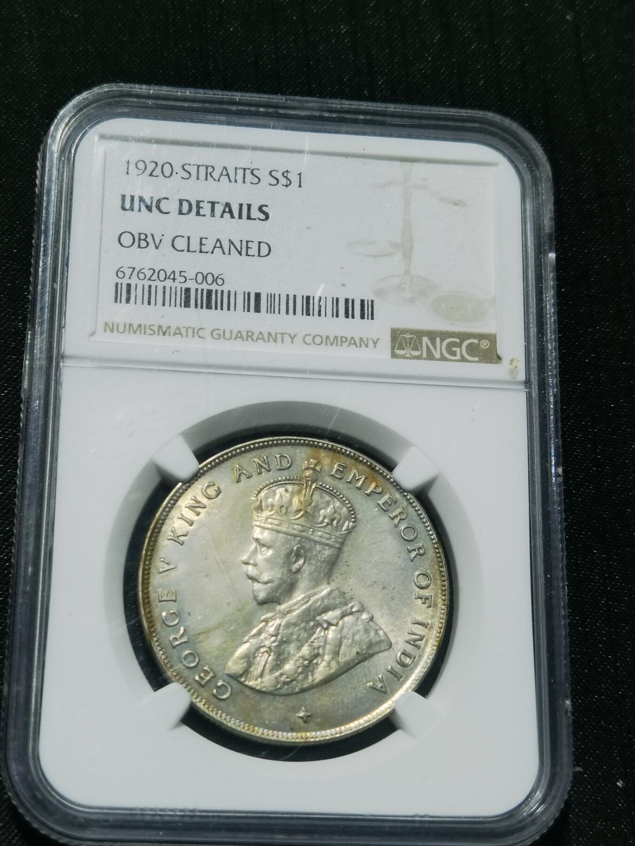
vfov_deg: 33.2
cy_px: 423
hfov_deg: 25.2
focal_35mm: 58
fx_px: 1419
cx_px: 318
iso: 80
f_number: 1.9
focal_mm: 6.67
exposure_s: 1/100
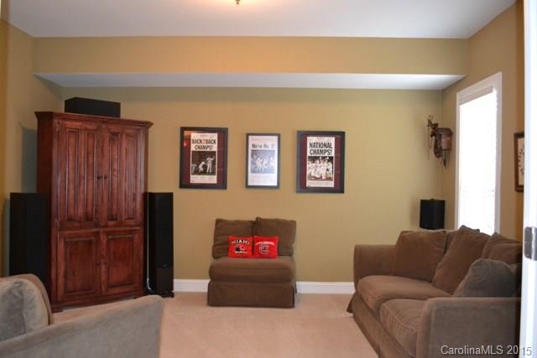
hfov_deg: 61.9
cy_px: 179
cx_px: 268
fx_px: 448
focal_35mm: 30
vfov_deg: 43.6
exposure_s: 1/60
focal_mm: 20
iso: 3200
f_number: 3.8
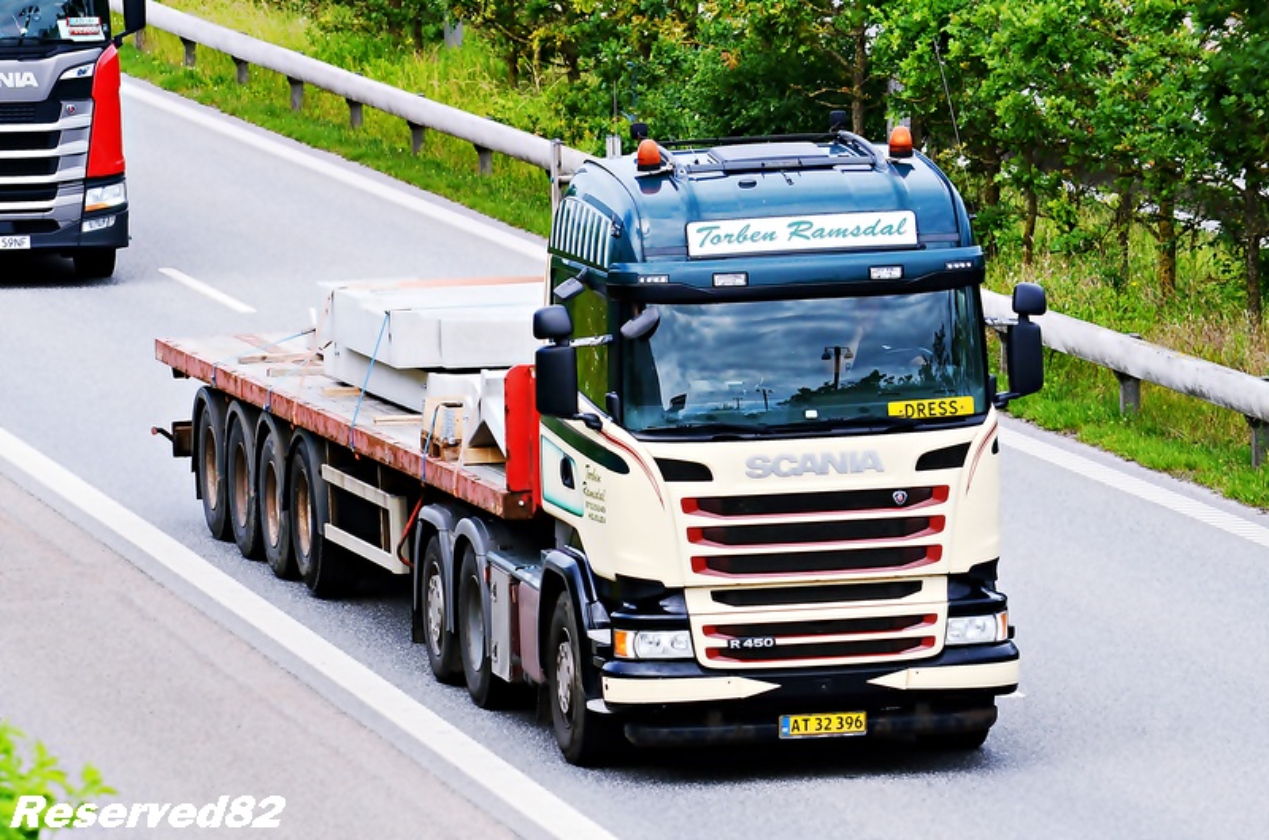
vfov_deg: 5.1
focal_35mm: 270
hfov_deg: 7.6
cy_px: 420
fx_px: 9498
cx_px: 634
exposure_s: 1/1600
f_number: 7.1
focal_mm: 180
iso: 640
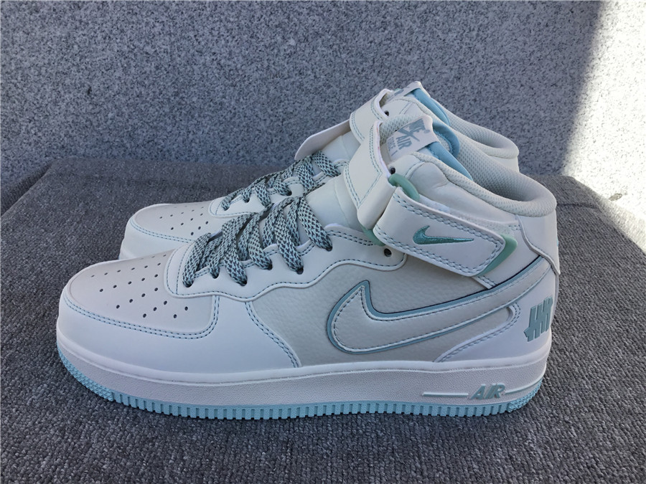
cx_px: 323
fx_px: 579
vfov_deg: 45.4
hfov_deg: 58.4
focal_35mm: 31
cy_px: 242
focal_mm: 3.3
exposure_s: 1/641
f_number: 2.4
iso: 25
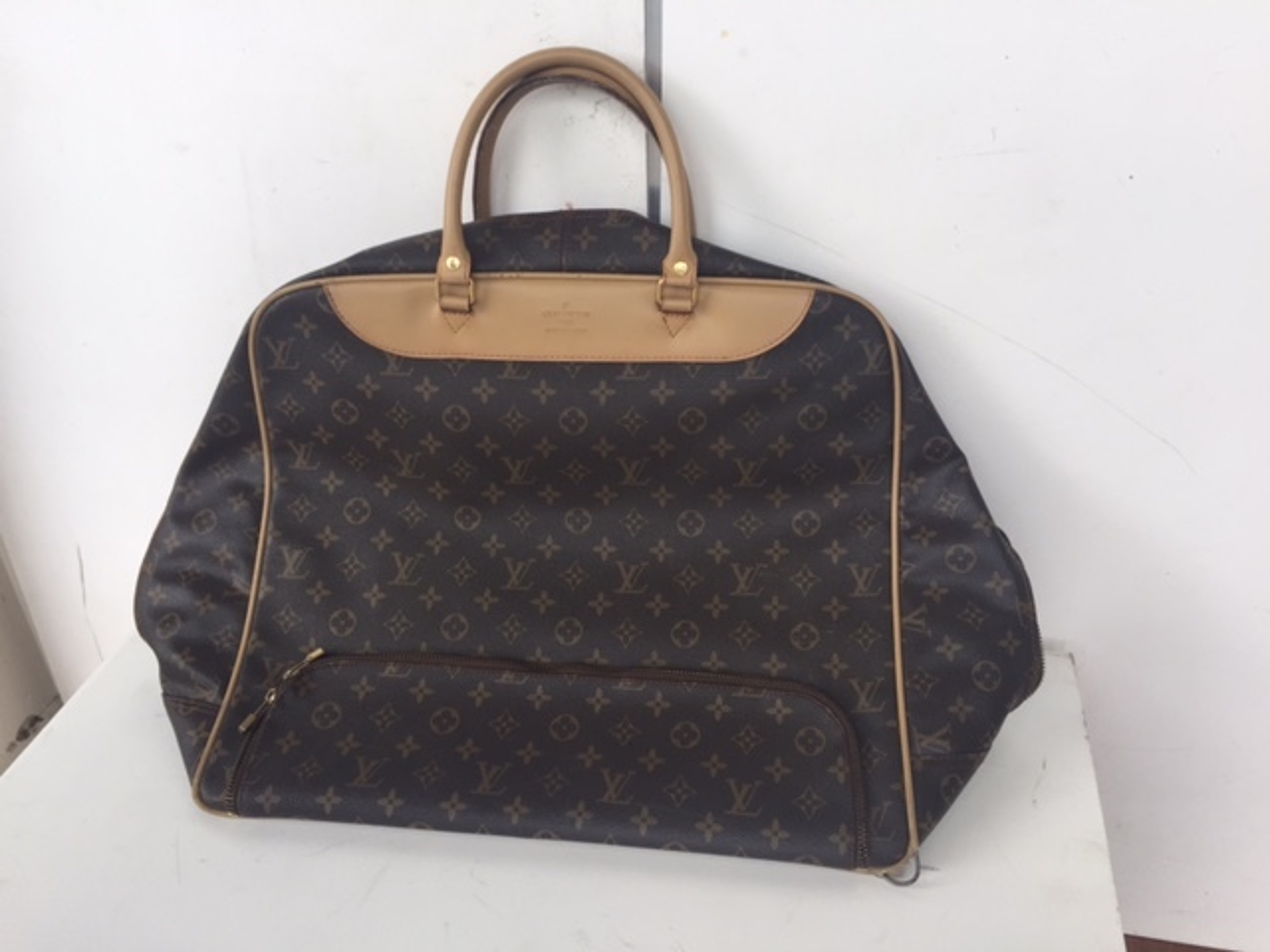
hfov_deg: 61.7
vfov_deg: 48.2
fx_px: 1064
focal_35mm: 29
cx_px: 635
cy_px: 476
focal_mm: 4.15
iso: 32
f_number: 2.2
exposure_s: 1/246
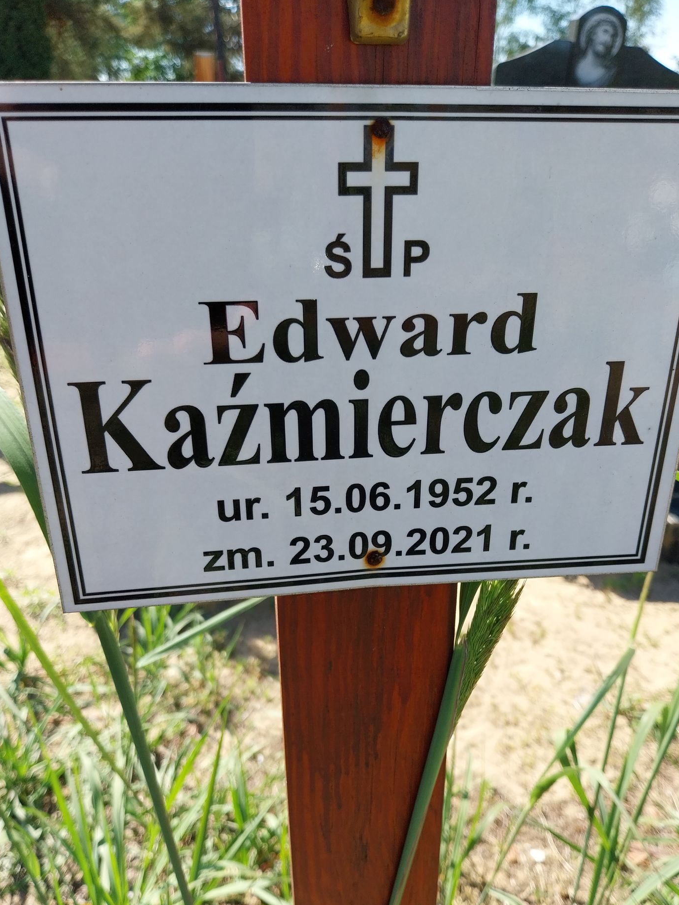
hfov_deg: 48.2
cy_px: 493
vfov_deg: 61.5
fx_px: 758
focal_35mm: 29
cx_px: 353
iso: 25
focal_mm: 4
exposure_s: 1/378
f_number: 1.8
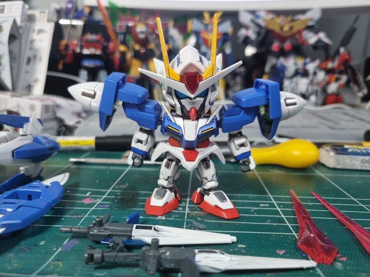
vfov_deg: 53.1
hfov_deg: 67.3
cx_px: 185
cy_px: 138
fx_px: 278
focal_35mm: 26
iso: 250
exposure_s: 1/40
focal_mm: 5.4
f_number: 1.8
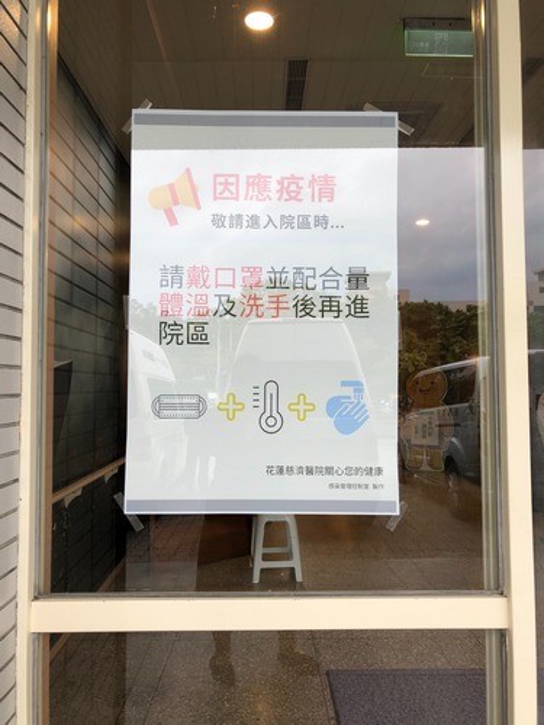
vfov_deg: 63.4
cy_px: 362
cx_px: 272
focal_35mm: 28
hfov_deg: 49.7
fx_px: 587
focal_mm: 4
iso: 32
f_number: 1.8
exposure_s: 1/120
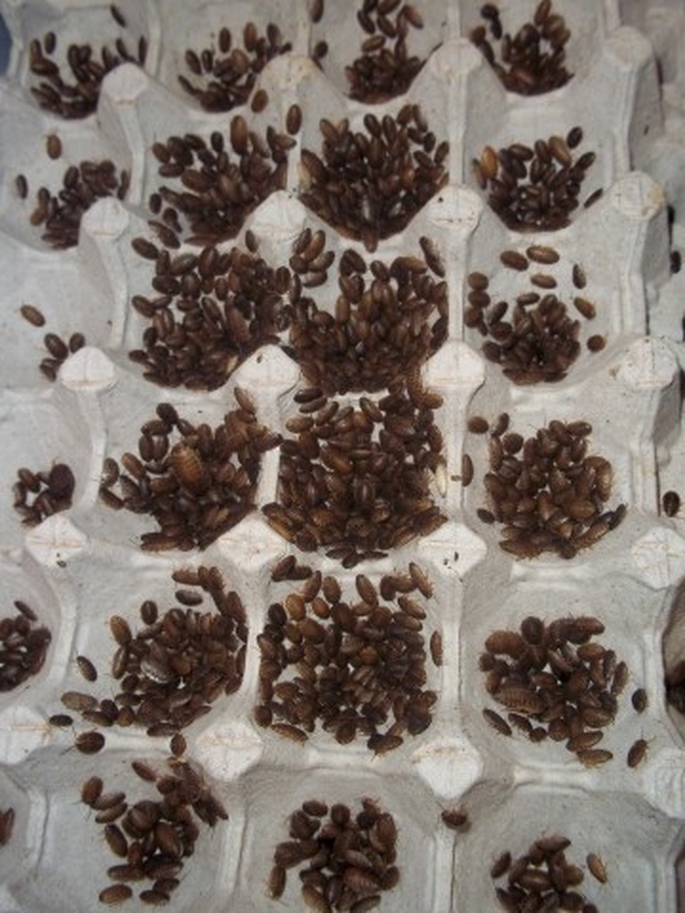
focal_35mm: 36
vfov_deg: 51.4
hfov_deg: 39.7
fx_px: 950
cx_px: 342
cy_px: 456
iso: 80
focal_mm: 6.5
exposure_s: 1/30
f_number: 3.1
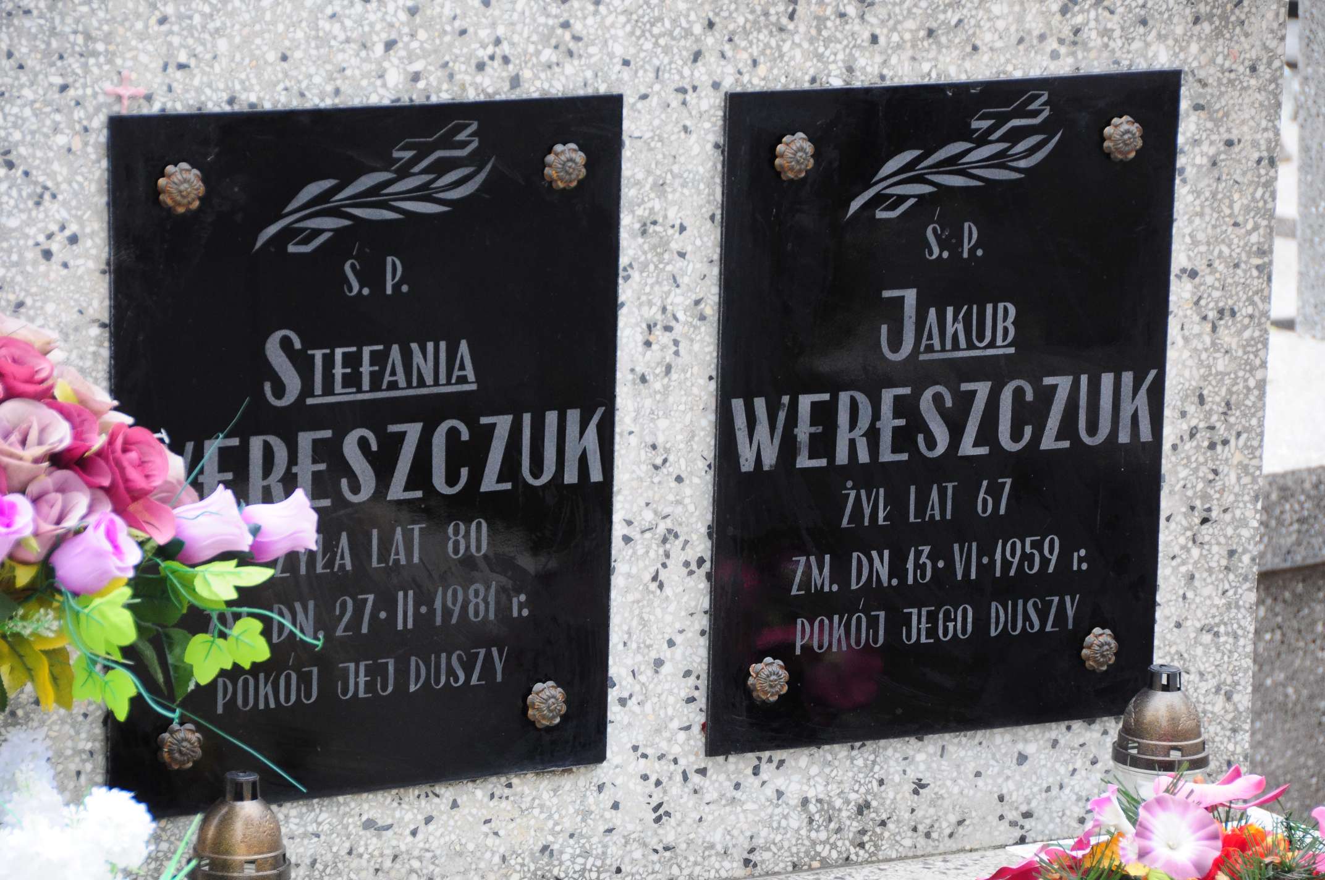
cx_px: 662
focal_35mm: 158
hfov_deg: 13.1
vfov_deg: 8.7
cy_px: 440
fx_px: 5790
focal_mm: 105
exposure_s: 1/200
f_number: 7.1
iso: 640
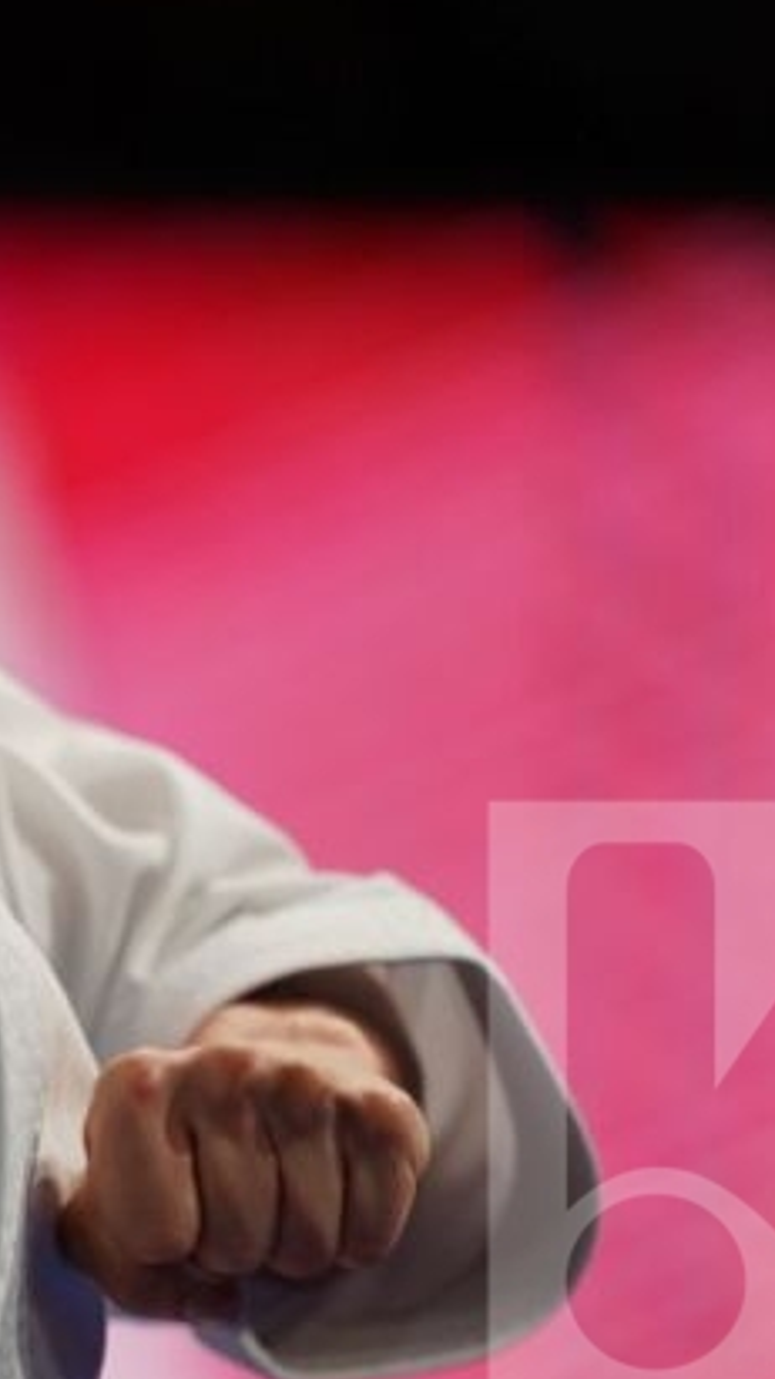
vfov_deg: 1.8
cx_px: -335
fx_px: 44708
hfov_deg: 1.0
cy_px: 1107
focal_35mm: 1223
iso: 800
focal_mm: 400
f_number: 2.8
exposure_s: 1/500
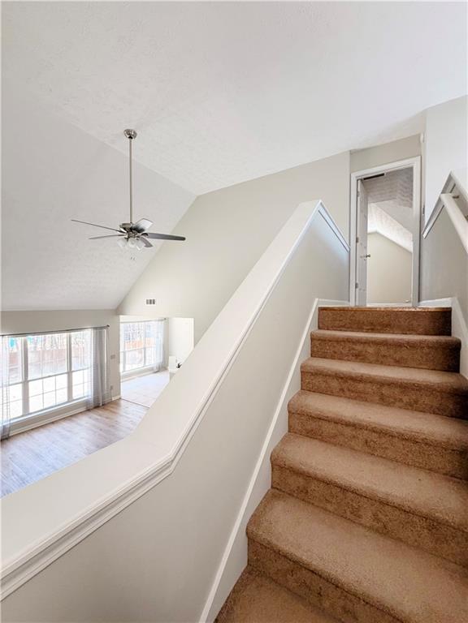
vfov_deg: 102.1
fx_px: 252
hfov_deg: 85.7
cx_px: 234
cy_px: 312
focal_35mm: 14
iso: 320
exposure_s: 1/120
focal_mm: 2.22
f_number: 2.2
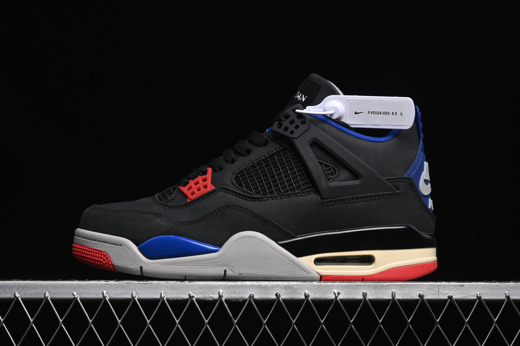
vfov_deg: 18.2
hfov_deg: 27.0
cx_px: 260
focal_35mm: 75
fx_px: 1083
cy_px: 173
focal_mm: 50
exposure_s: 1/50
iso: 160
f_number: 7.1
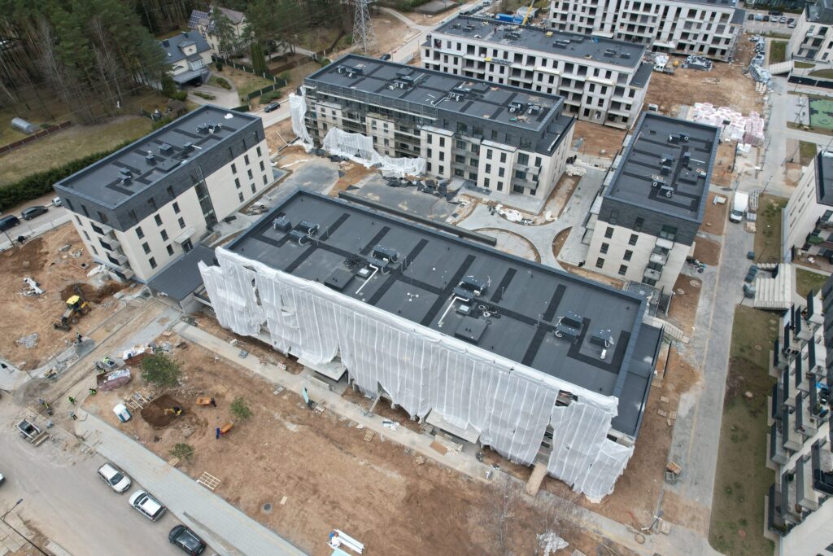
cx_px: 416
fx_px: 509
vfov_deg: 57.2
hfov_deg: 78.6
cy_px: 278
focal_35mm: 22
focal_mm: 8.38
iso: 100
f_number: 2.8
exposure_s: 1/640
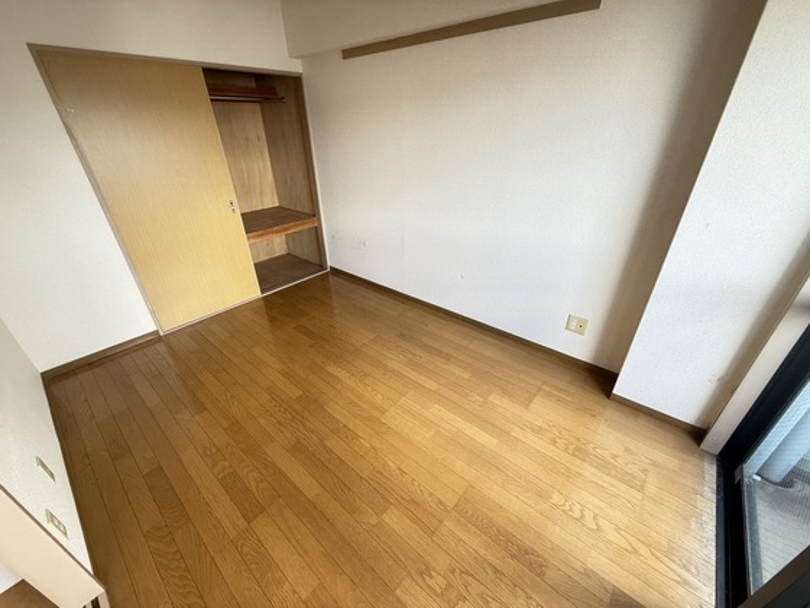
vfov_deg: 85.7
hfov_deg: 102.1
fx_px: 328
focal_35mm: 14
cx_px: 405
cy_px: 304
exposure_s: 1/99
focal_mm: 2.22
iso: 250
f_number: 2.2
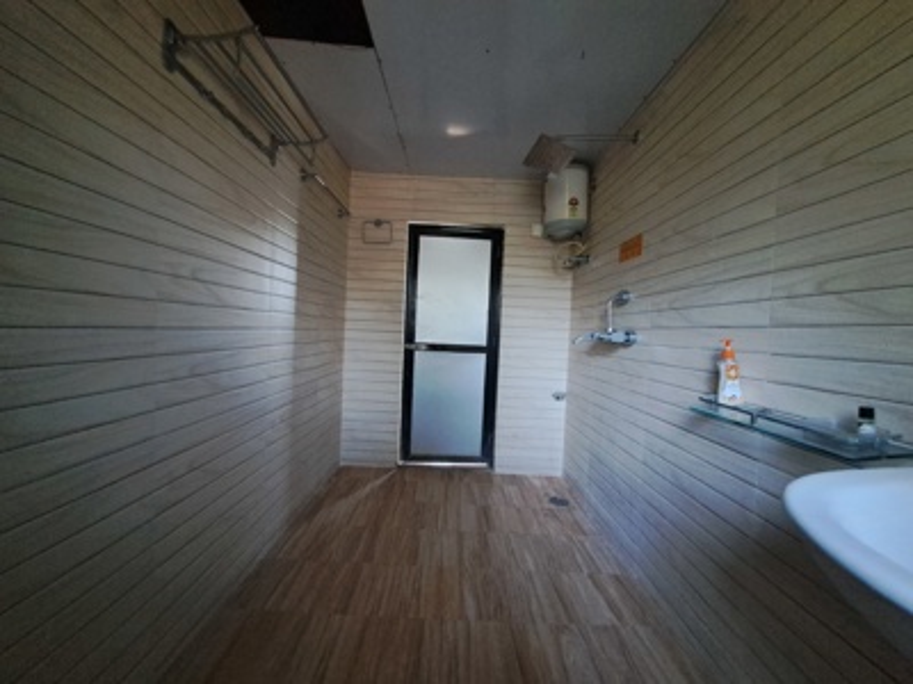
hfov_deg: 106.2
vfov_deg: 89.9
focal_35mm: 13
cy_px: 342
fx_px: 343
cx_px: 456
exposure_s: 1/20
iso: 800
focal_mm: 1.74
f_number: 2.2
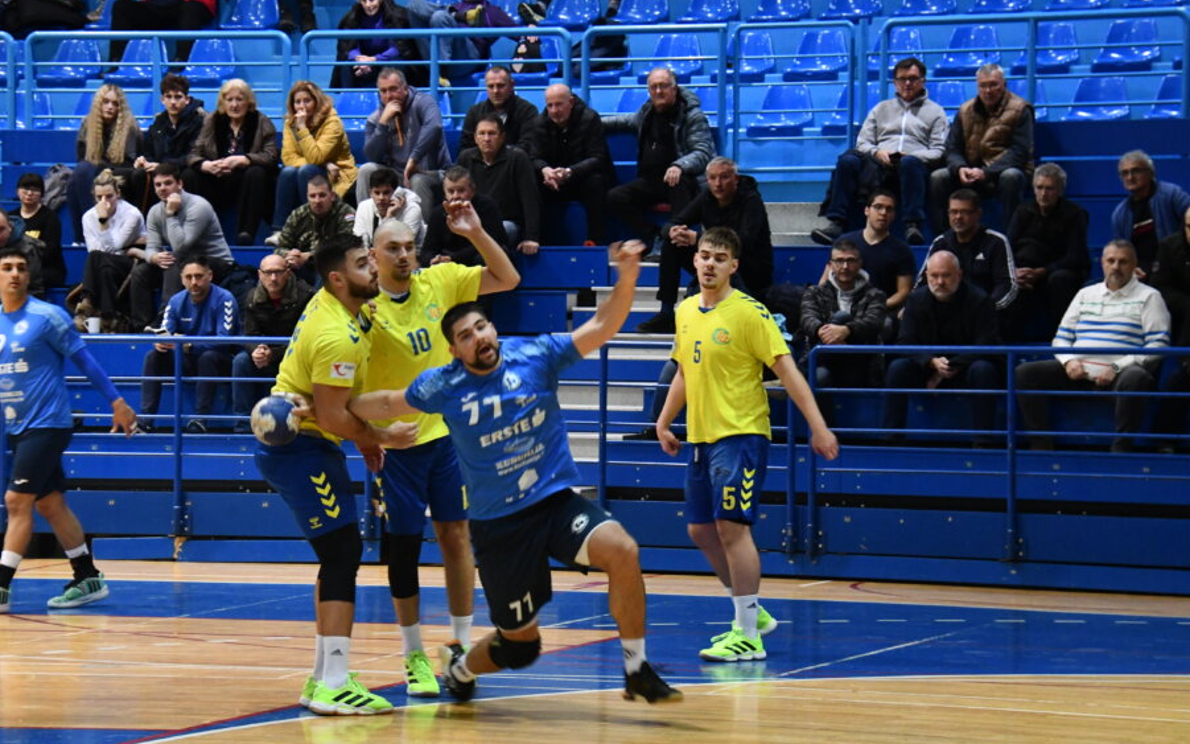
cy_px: 316
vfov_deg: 9.4
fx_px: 4508
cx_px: 538
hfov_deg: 15.0
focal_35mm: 139
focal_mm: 80
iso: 3200
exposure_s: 1/160
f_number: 5
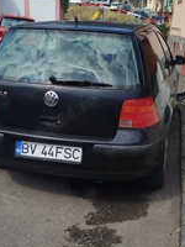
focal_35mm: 48
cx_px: 100
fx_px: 342
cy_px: 144
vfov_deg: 39.5
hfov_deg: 30.3
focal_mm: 5.31
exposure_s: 1/1013
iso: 50
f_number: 1.7
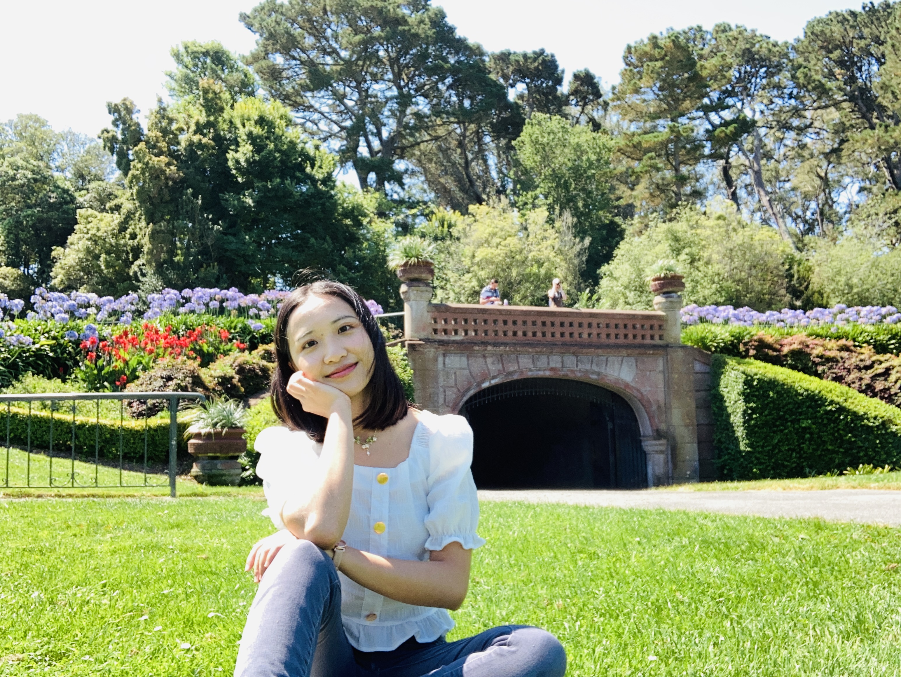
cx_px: 450
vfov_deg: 44.2
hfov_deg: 56.8
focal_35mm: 32
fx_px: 833
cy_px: 338
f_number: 2.2
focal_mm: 2.87
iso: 20
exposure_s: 1/243
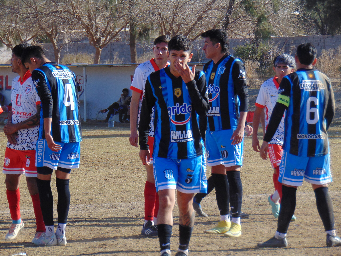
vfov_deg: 5.9
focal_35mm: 250
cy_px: 128
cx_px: 170
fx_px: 2463
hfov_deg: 7.9
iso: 80
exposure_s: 1/320
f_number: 4.1
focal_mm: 44.9
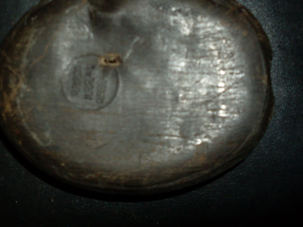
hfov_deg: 34.7
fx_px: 481
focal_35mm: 55
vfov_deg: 26.4
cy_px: 84
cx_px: 106
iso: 100
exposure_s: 1/45
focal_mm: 6.3
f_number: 2.8
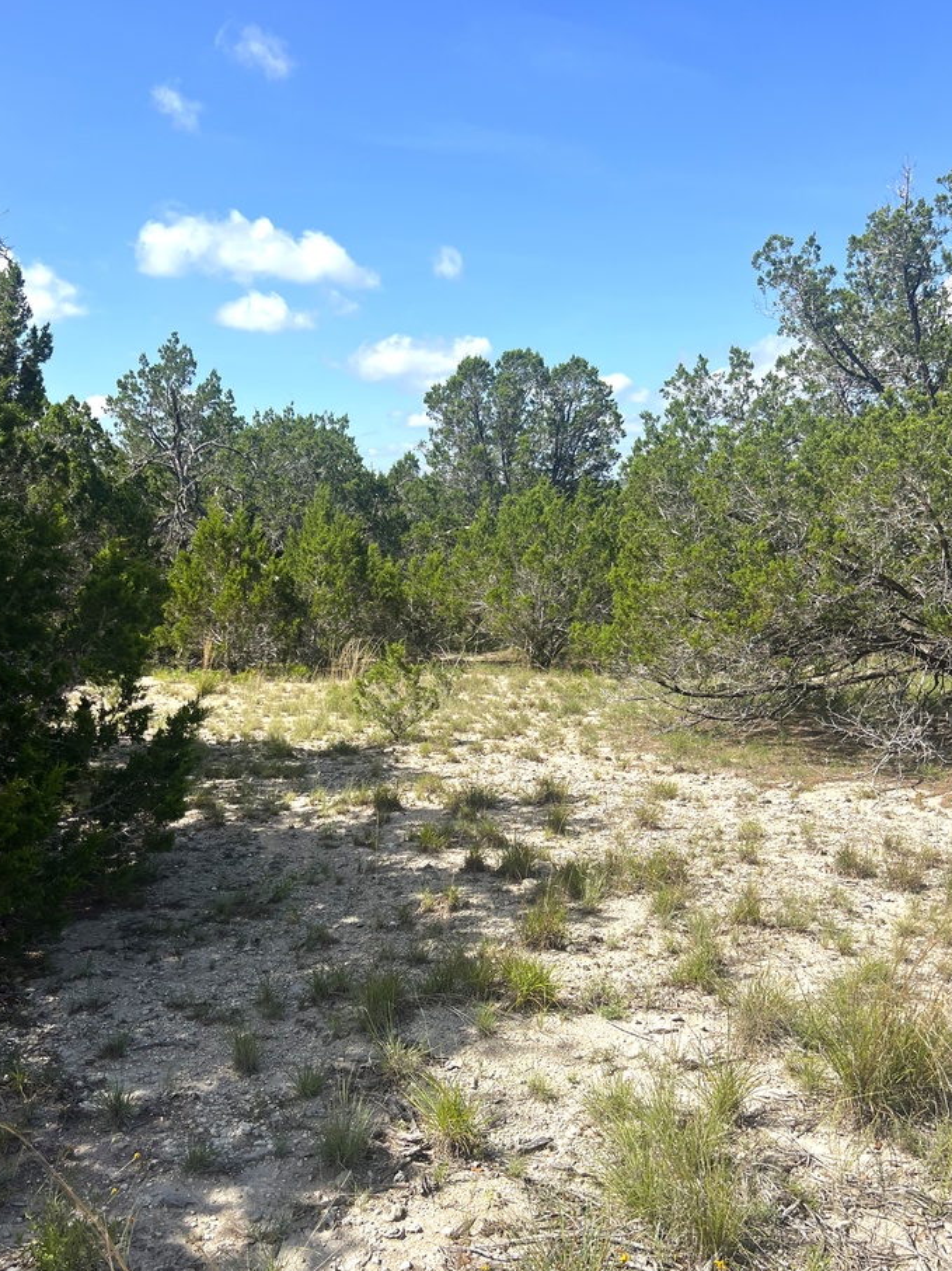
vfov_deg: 58.4
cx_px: 456
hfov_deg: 45.4
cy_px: 655
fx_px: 1137
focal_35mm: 31
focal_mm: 5.7
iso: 50
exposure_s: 1/3571
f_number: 1.5
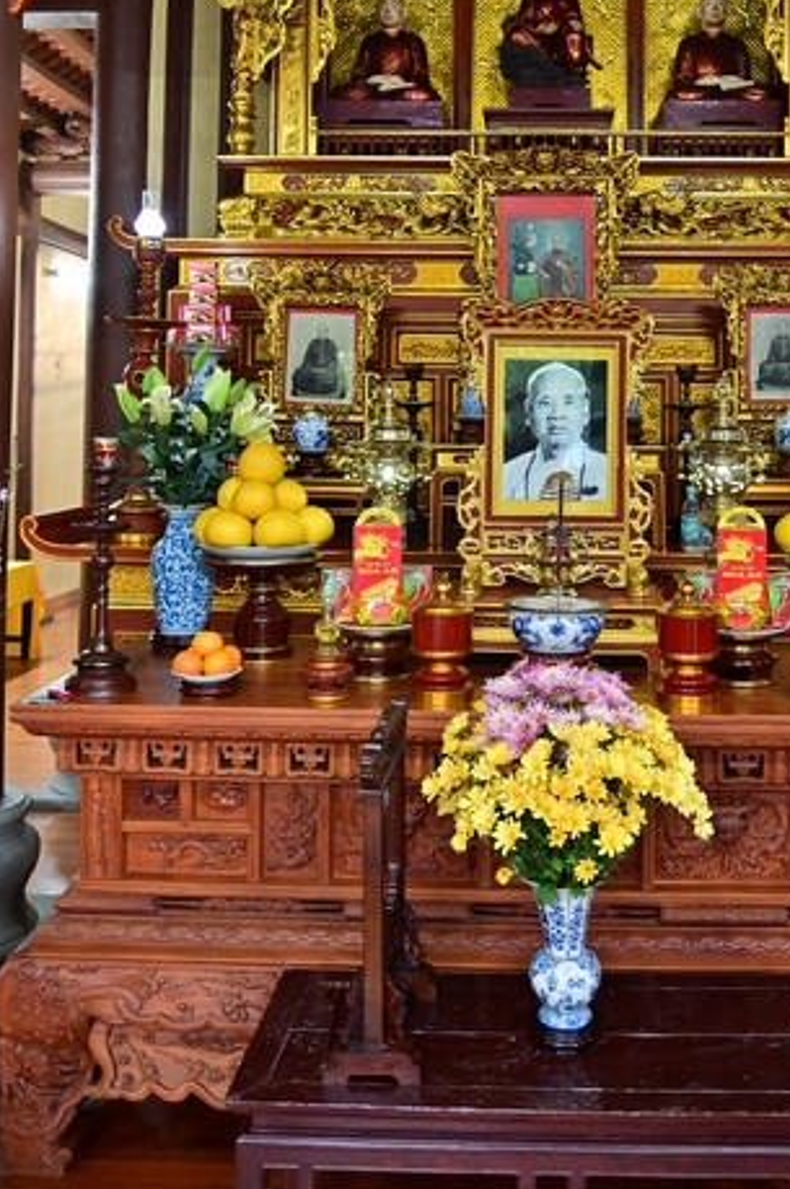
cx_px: 536
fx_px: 1122
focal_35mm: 34
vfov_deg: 54.4
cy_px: 373
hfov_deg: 38.3
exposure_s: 1/80
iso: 2000
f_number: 4.5
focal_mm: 24
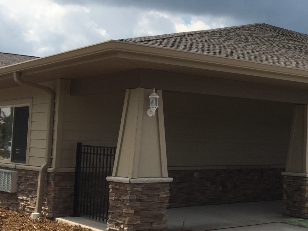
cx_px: 316
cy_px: 108
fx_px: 543
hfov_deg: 29.4
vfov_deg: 24.0
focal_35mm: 61
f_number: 2.2
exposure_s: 1/2475
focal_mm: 4.15
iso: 32
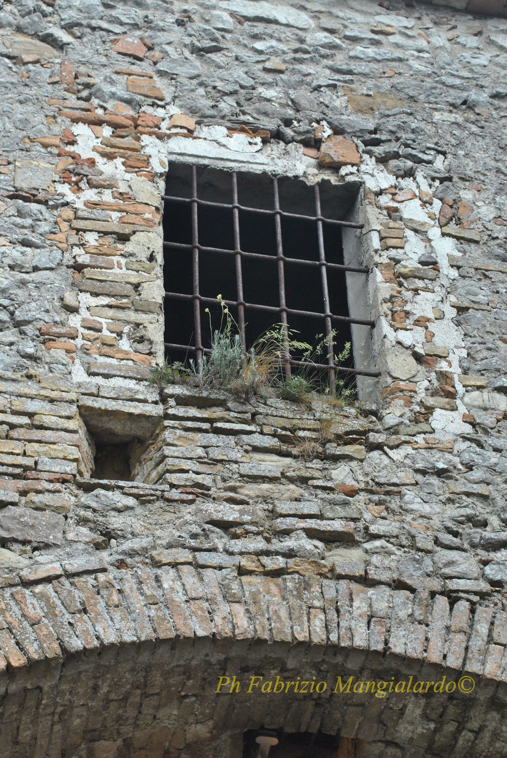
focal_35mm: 117
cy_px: 379
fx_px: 2465
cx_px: 254
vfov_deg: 17.5
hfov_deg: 11.7
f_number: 4
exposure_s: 1/400
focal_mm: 78
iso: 400
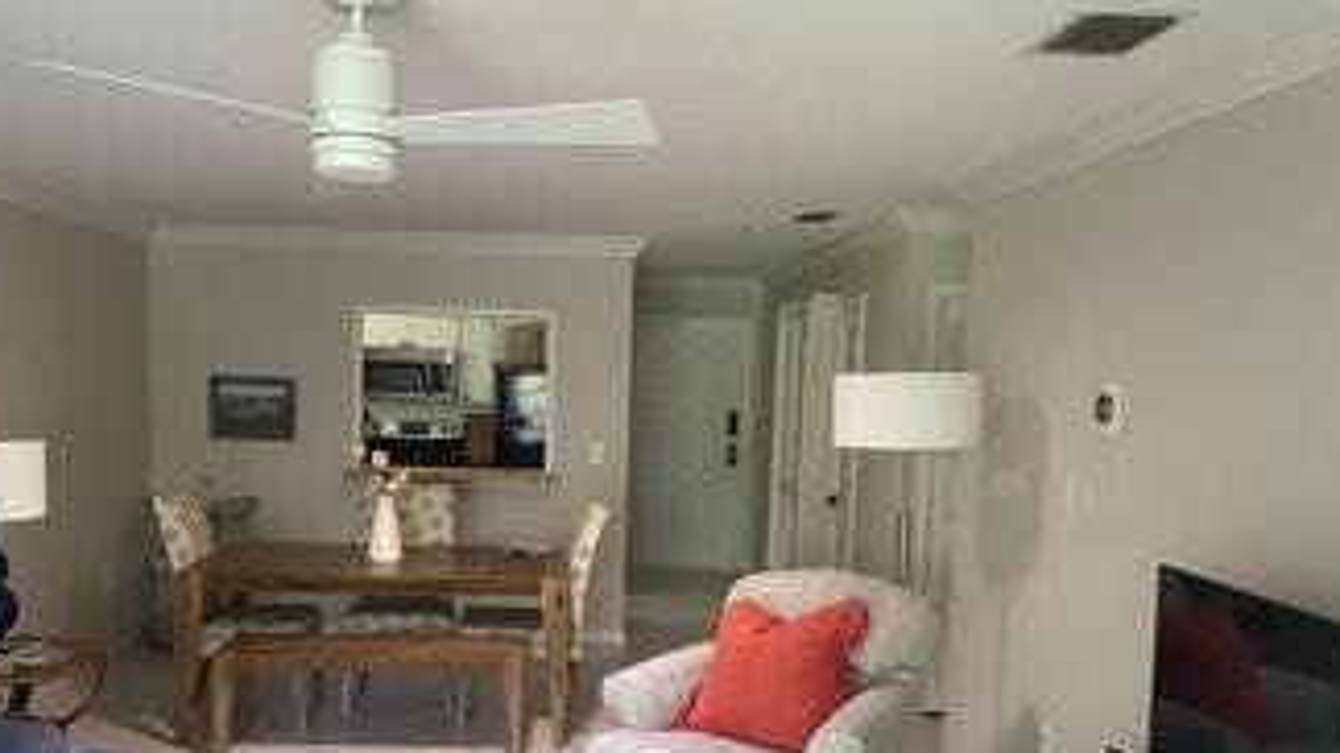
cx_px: 571
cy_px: 521
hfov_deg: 56.4
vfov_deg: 33.3
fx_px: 1243
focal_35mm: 35
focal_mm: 4.25
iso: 500
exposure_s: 1/60
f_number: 1.8
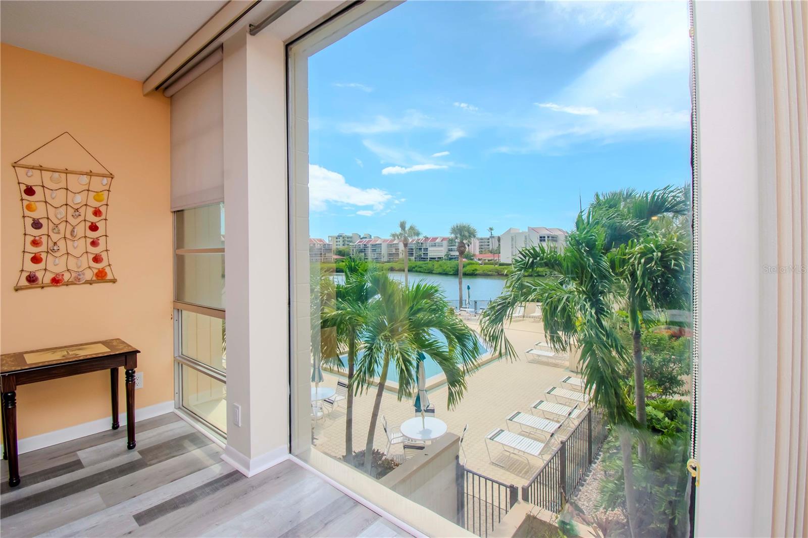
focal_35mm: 15
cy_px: 269
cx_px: 404
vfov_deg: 77.3
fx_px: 337
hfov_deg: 100.4
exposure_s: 1/160
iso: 800
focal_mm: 10
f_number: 10
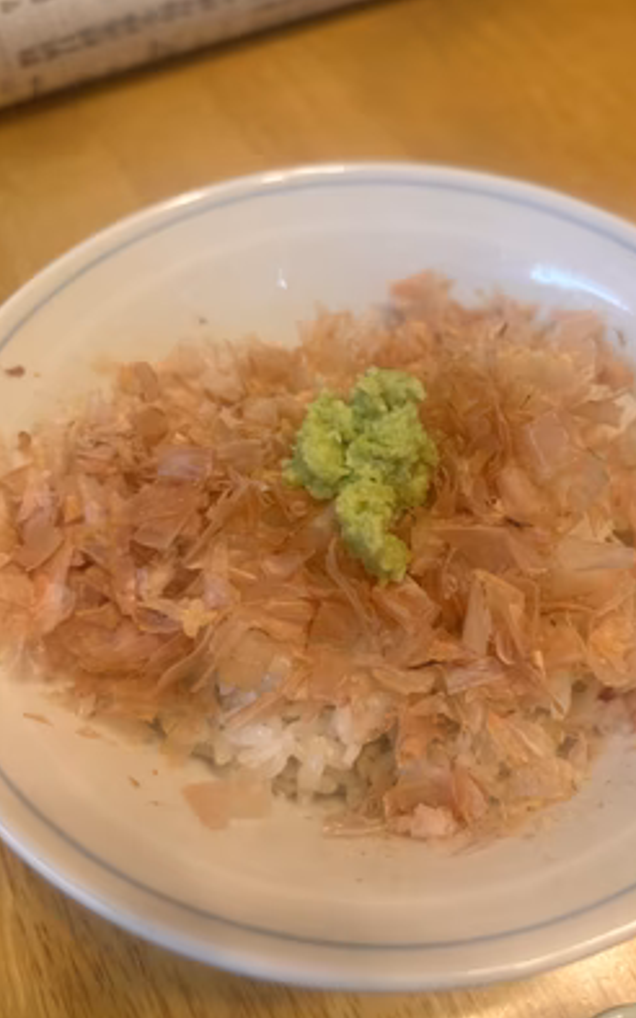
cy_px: 506
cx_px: 380
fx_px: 777
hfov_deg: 44.3
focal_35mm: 28
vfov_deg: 66.5
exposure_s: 1/60
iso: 80
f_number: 1.6
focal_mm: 5.96
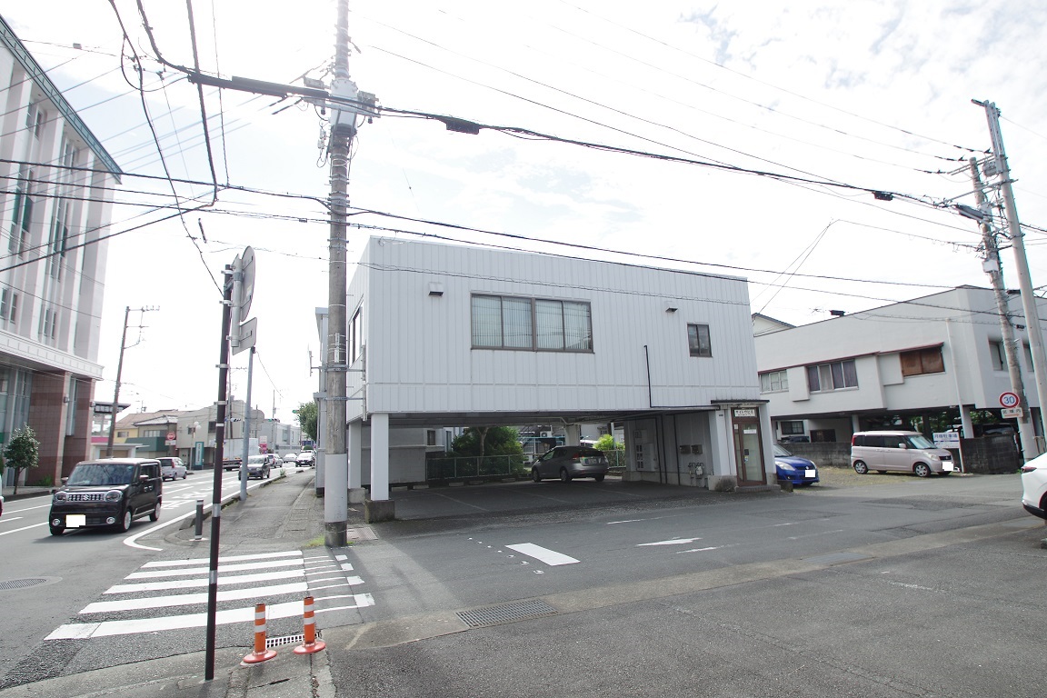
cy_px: 349
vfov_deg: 64.6
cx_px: 524
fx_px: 553
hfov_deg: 86.9
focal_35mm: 19
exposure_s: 1/320
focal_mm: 12.5
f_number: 8
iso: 200
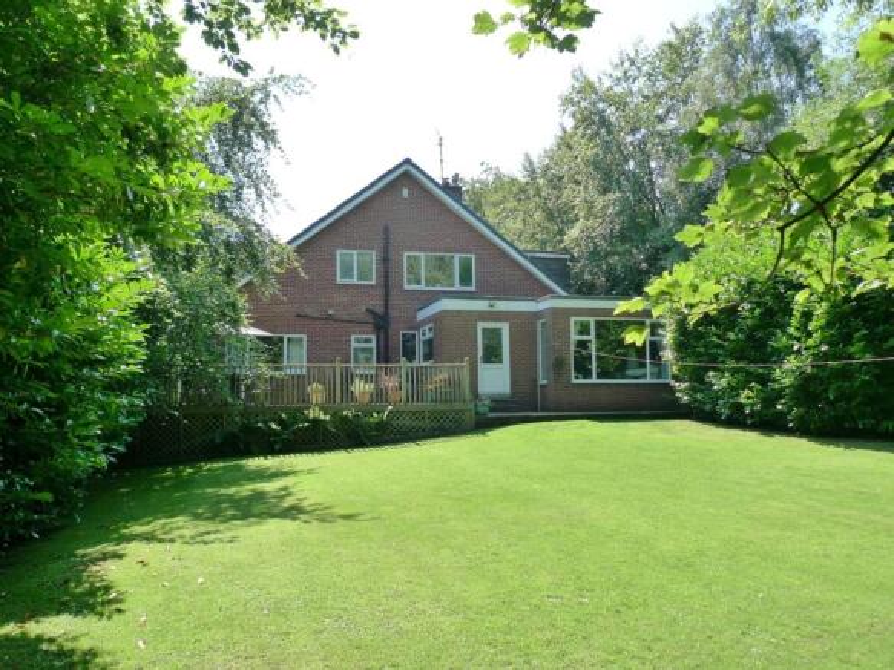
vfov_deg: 46.8
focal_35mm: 30
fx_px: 775
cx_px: 447
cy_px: 335
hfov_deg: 60.0
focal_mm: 6.3
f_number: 3.2
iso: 125
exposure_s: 1/500
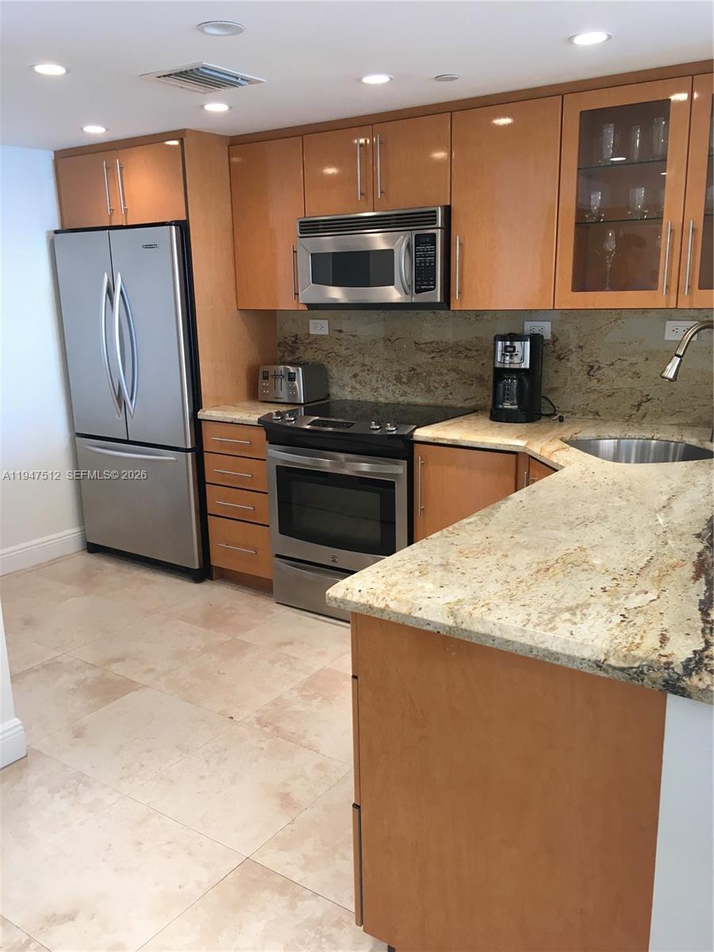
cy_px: 476
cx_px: 357
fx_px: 798
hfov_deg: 48.2
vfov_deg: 61.7
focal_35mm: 29
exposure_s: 1/30
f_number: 2.2
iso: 64
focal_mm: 4.15
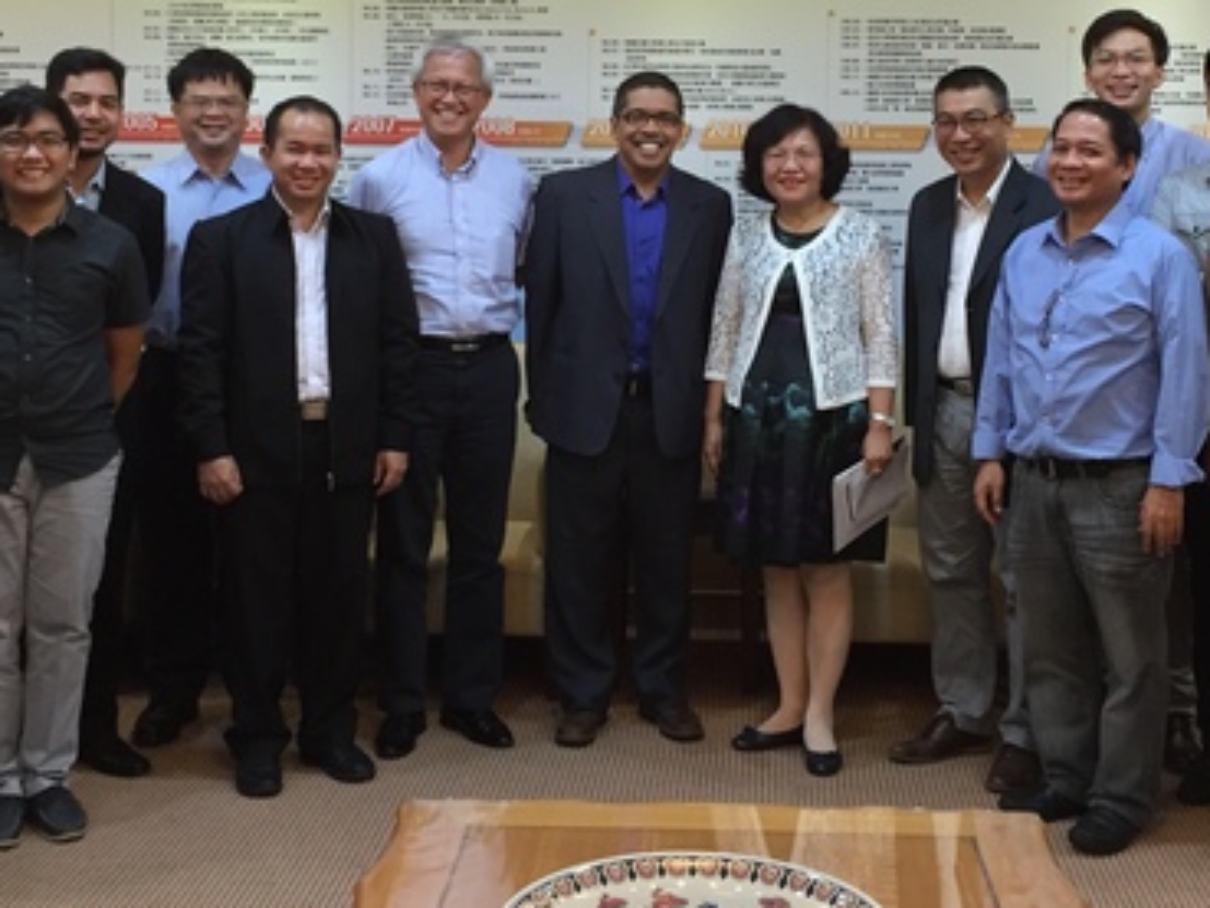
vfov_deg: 26.3
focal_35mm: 55
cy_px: 231
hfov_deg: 34.9
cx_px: 689
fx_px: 1923
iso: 125
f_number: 2.2
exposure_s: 1/30
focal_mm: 4.15
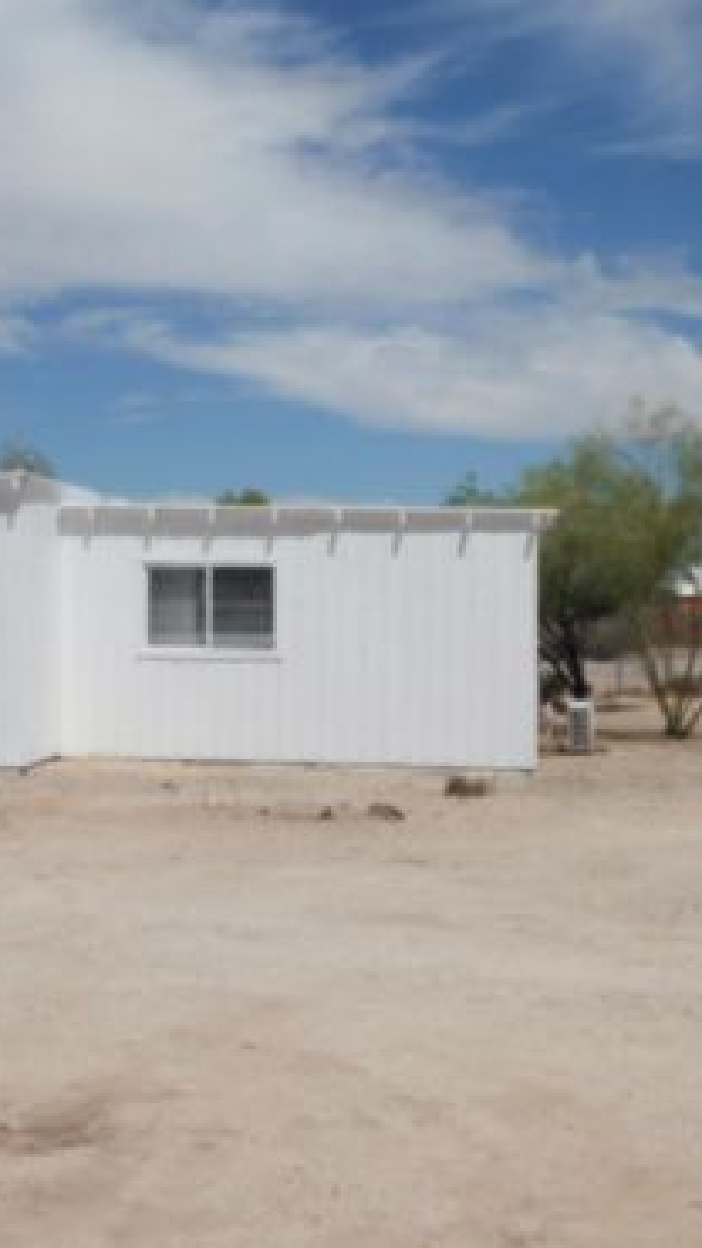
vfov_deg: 39.2
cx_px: -40
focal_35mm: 53
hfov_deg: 21.6
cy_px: 629
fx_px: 1755
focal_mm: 6.3
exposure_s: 1/1250
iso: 125
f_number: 7
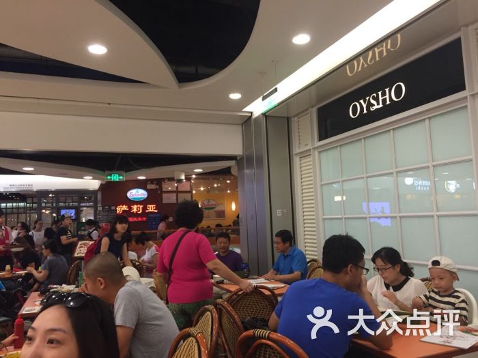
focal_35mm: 29
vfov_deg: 48.2
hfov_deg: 61.7
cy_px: 179
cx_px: 239
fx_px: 400
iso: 100
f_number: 2.2
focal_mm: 4.15
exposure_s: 1/30
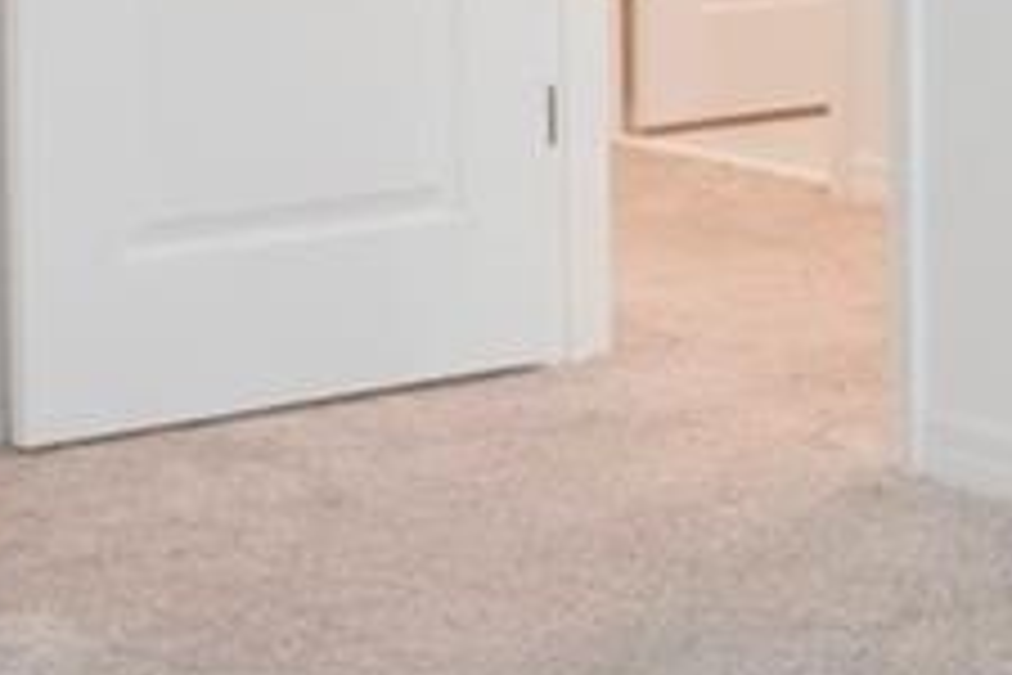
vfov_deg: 11.2
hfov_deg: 17.0
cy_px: -322
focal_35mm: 118
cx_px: 1025
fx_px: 3305
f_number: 5
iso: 800
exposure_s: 1/30
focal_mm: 11
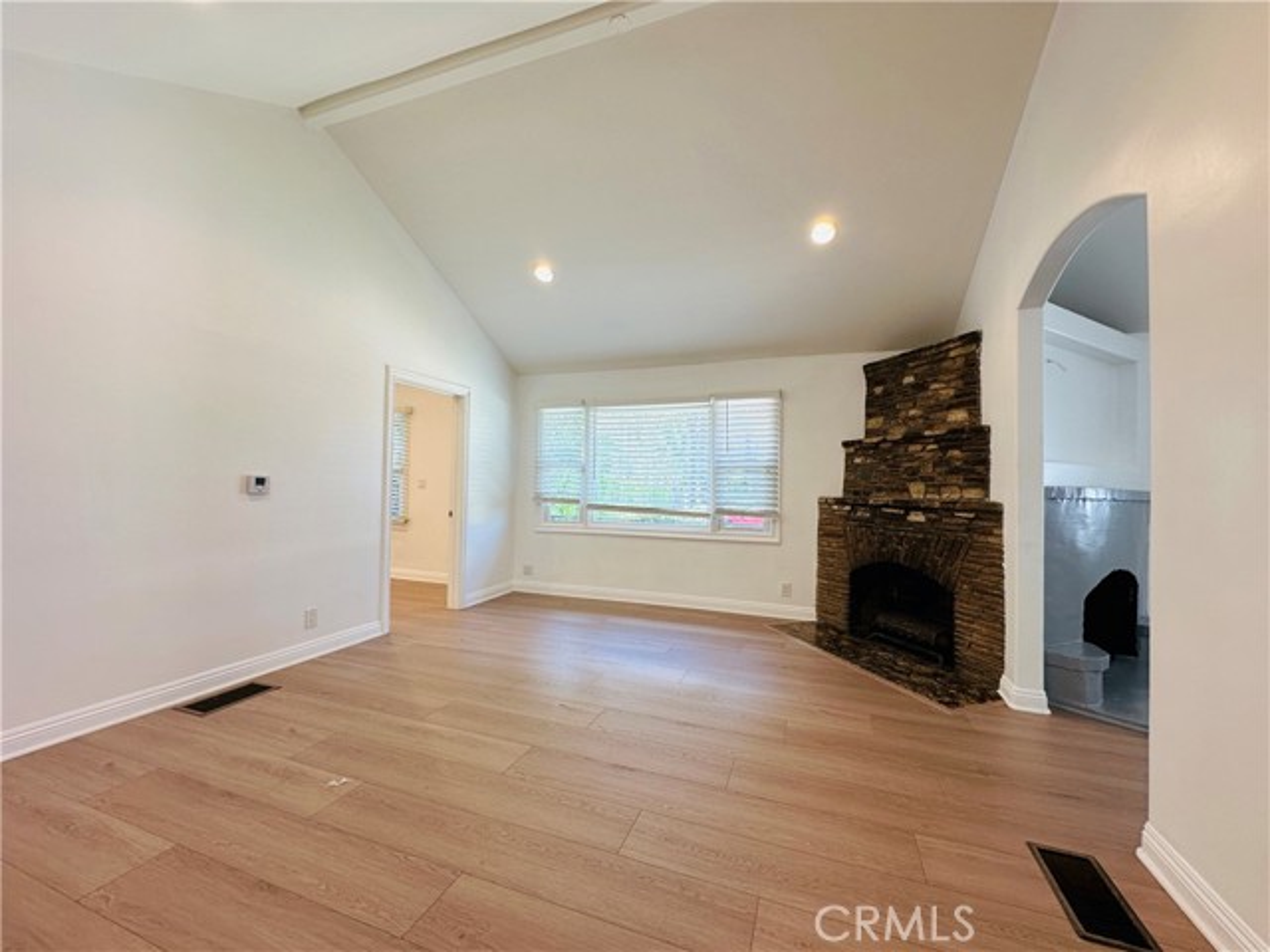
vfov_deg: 85.7
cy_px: 476
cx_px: 635
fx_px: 514
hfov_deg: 102.1
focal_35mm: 14
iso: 80
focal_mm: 2.22
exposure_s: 1/120
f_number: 2.2
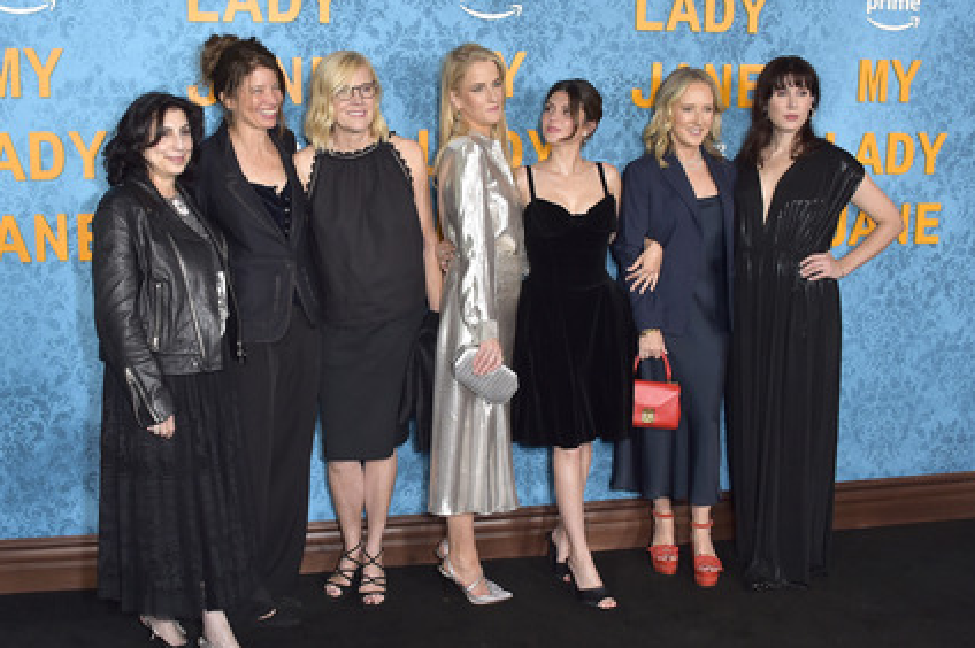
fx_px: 920
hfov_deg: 55.8
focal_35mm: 34
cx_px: 497
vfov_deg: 38.8
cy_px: 333
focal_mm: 32
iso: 1250
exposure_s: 1/200
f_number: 6.3
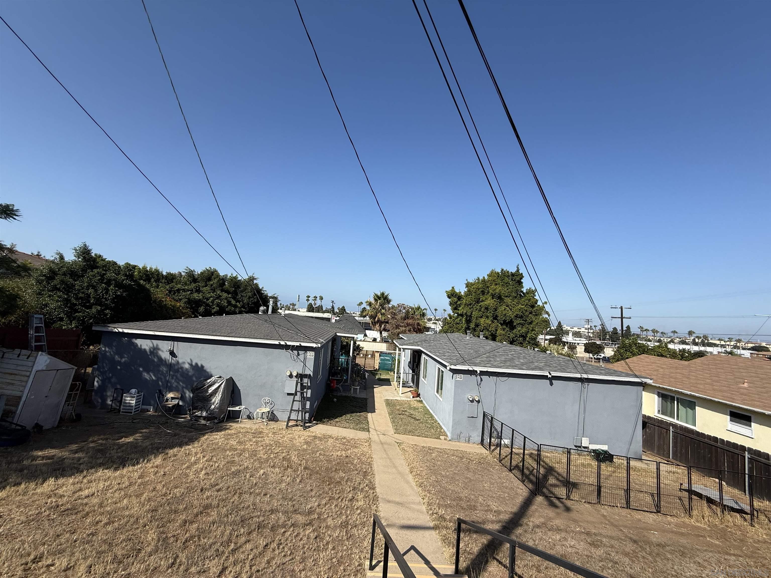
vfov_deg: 85.7
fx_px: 312
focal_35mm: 14
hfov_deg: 102.1
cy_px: 289
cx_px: 386
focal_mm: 2.22
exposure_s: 1/2611
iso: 50
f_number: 2.2
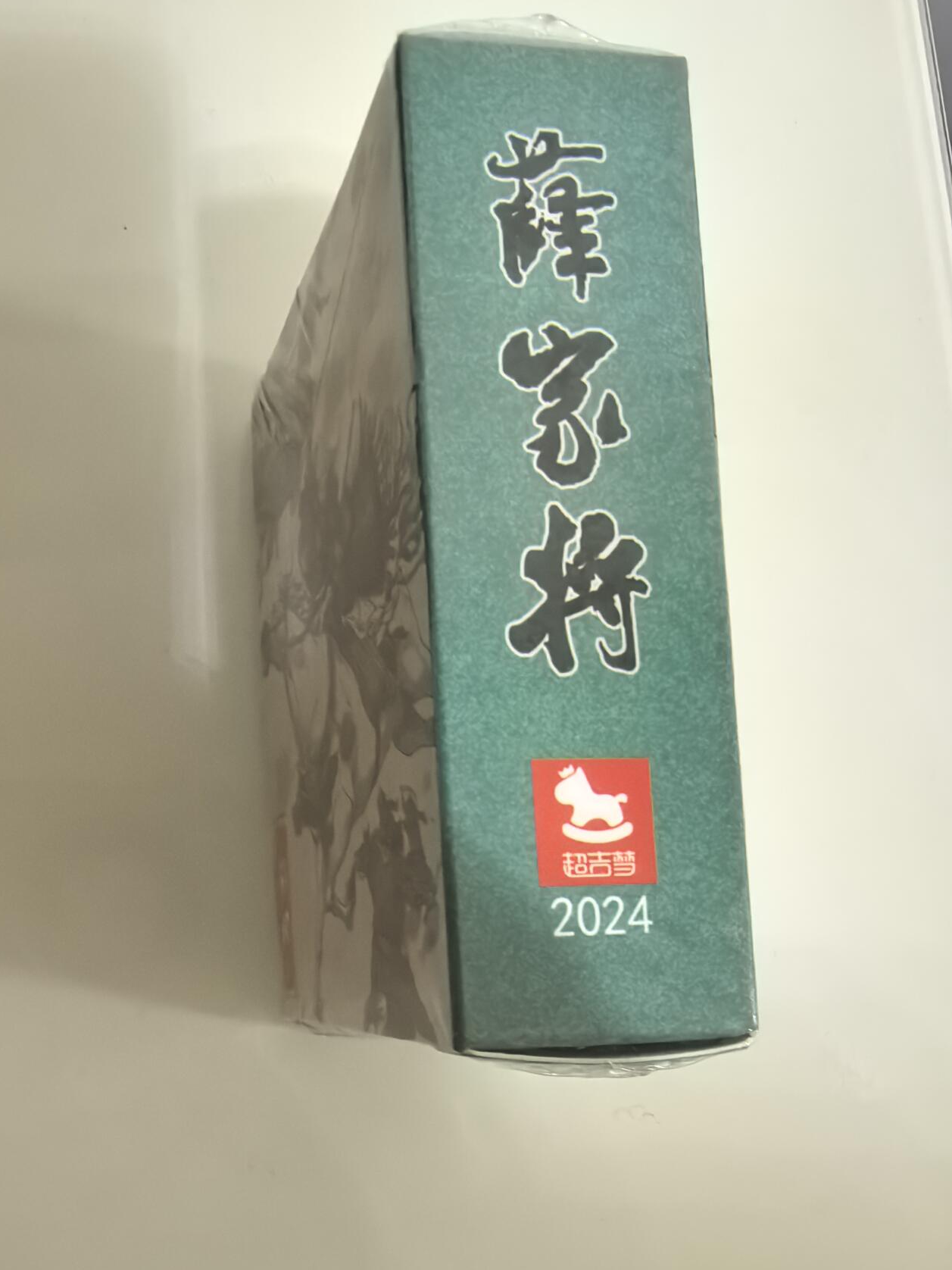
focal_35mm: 29
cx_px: 468
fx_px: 1063
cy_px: 651
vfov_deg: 61.7
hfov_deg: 48.2
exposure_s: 1/33.3
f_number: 2.2
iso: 500
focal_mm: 1.95
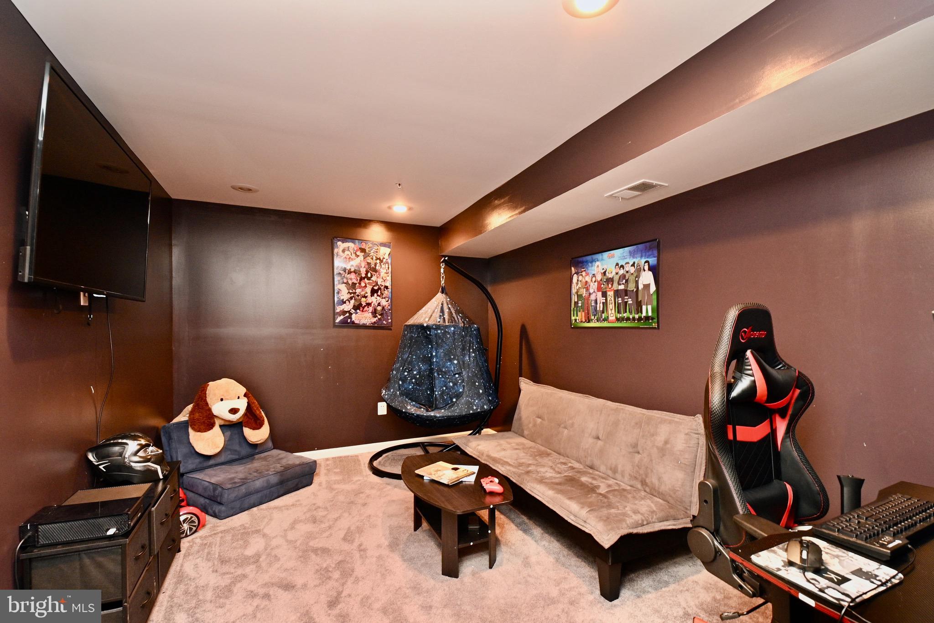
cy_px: 312
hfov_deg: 100.4
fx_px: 389
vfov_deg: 77.3
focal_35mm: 15
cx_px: 467
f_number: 7.1
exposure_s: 1/3
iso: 500
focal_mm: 10
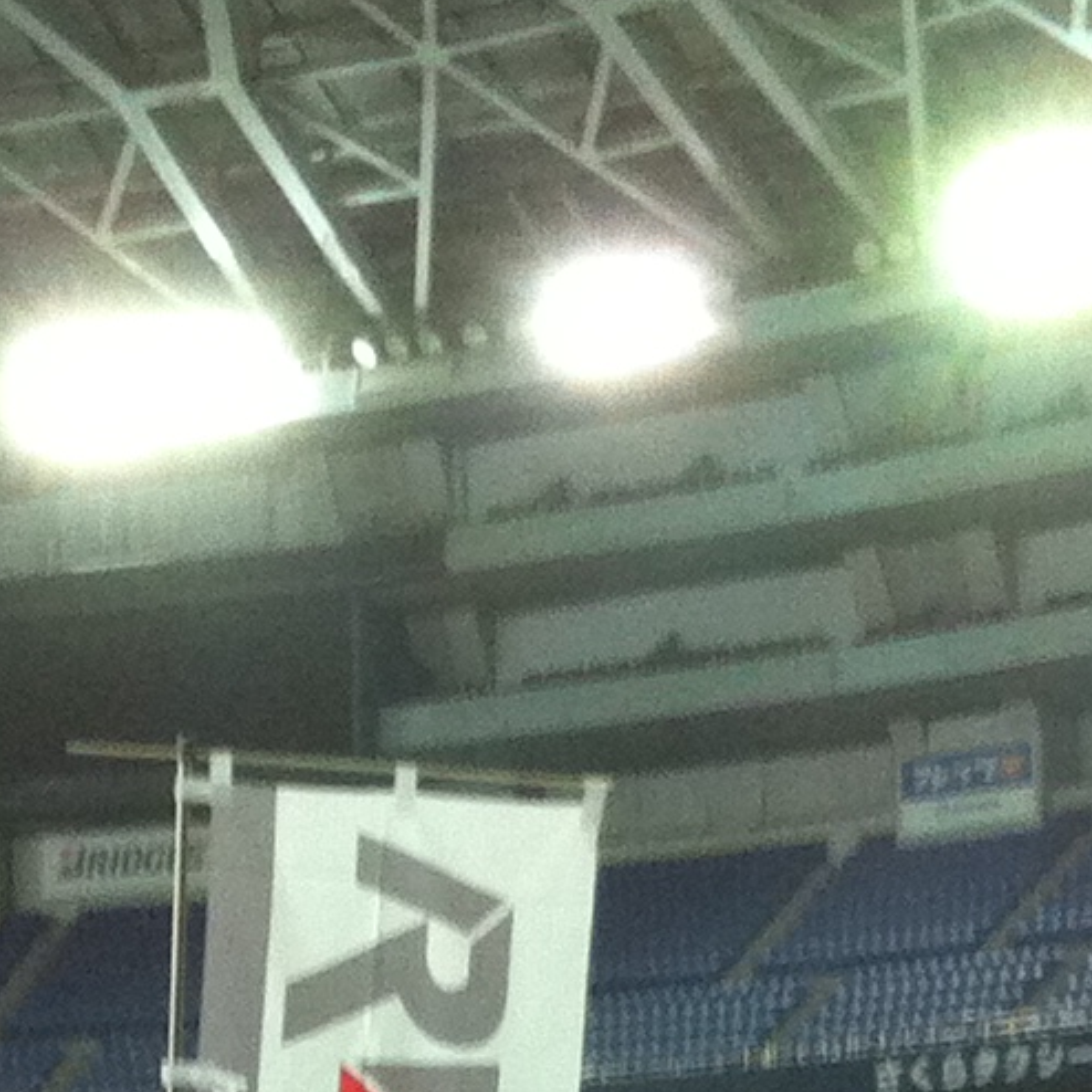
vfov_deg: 10.4
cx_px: 369
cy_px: 1618
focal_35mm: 162
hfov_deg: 10.8
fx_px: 5782
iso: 160
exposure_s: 1/17
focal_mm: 3.85
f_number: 2.8
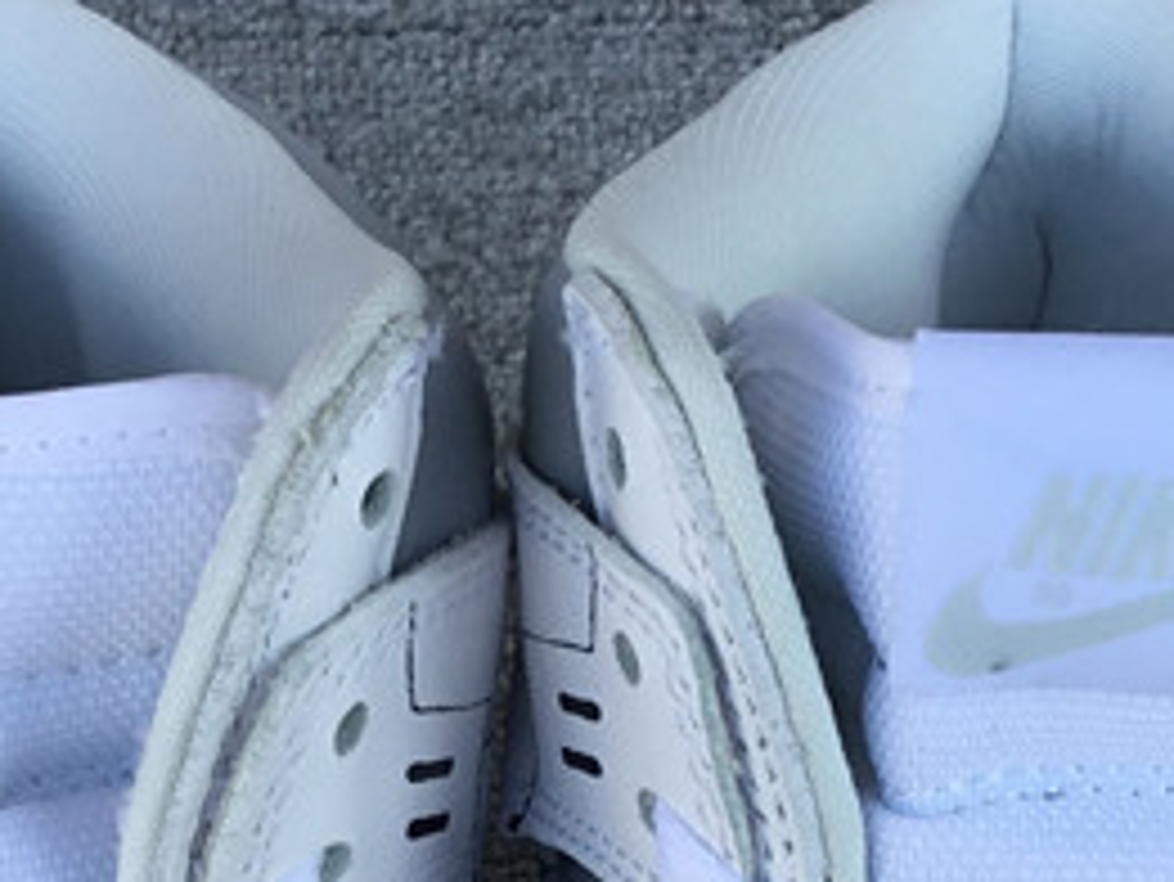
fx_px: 3631
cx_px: 571
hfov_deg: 18.4
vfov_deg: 13.6
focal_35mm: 107
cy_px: 938
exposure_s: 1/179
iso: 25
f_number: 2.4
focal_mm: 3.3
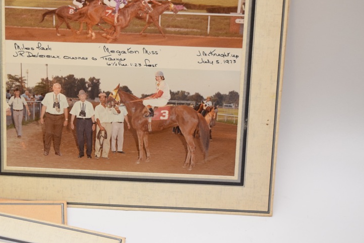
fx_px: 748
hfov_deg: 27.1
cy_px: 83
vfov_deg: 18.4
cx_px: 116
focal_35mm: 74
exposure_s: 1/60
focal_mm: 36
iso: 900
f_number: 4.8
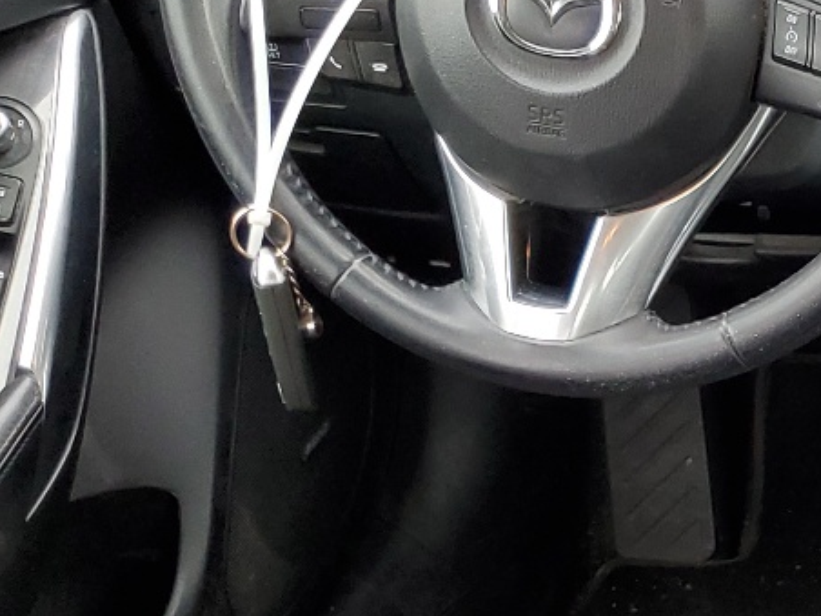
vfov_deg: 15.8
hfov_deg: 18.2
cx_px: 1333
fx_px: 2182
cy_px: 605
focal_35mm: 92
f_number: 1.5
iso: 65
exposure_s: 1/60.2
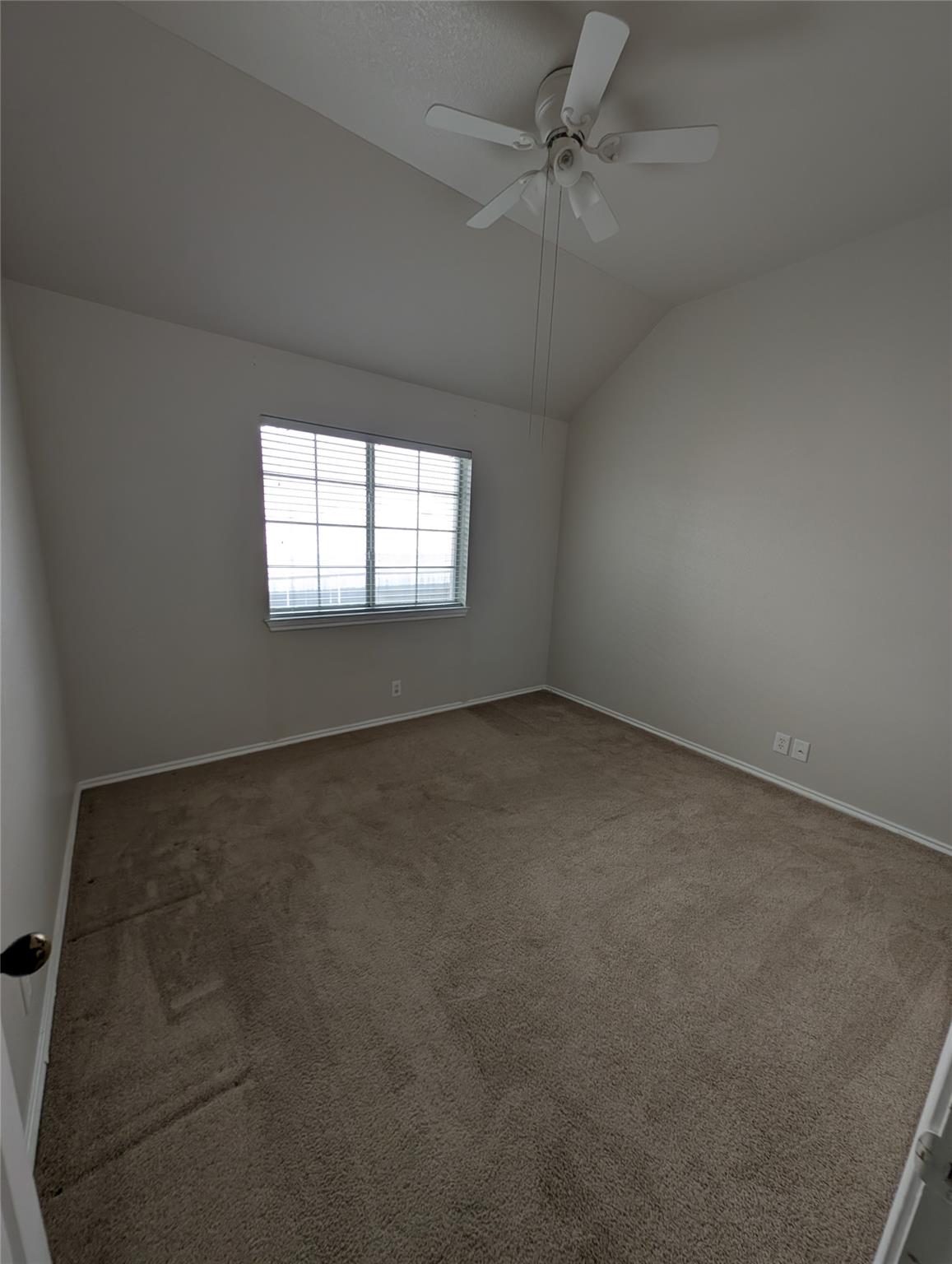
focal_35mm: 12
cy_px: 632
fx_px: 439
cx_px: 476
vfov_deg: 110.4
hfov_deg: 94.7
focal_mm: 2.23
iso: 45
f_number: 1.95
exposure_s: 1/41.8
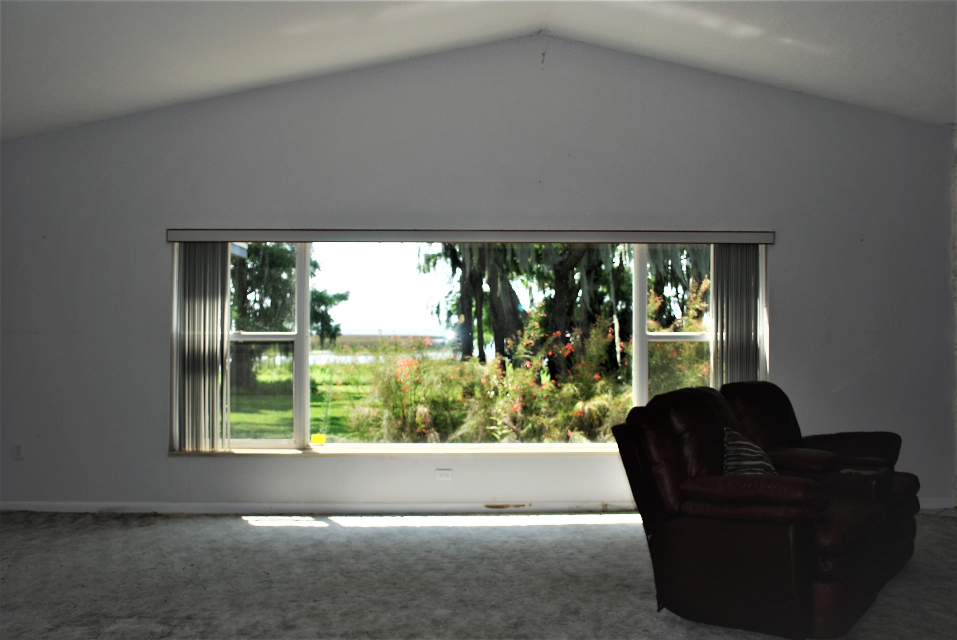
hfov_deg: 57.2
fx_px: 878
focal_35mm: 33
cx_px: 478
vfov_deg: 40.1
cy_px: 320
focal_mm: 22
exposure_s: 1/200
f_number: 4.5
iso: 100
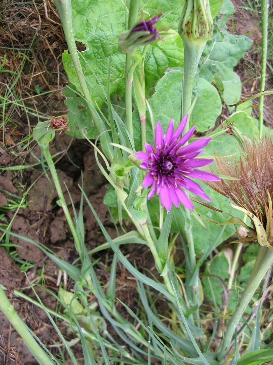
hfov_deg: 40.6
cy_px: 182
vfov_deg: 52.7
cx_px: 136
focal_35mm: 35
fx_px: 369
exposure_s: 1/37
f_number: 2.8
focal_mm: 5.8
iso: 50
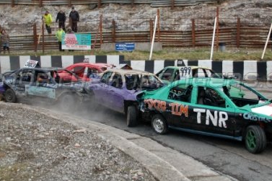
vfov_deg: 24.2
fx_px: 423
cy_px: 82
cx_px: 144
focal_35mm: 56
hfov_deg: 35.6
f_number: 4
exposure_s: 1/800
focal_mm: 22
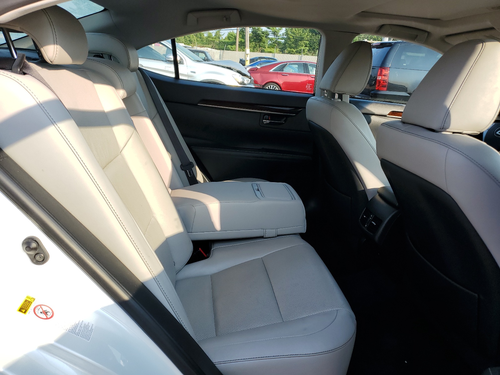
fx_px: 376
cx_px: 250
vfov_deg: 53.1
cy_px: 188
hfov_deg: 67.3
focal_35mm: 26
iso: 50
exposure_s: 1/833
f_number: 1.5
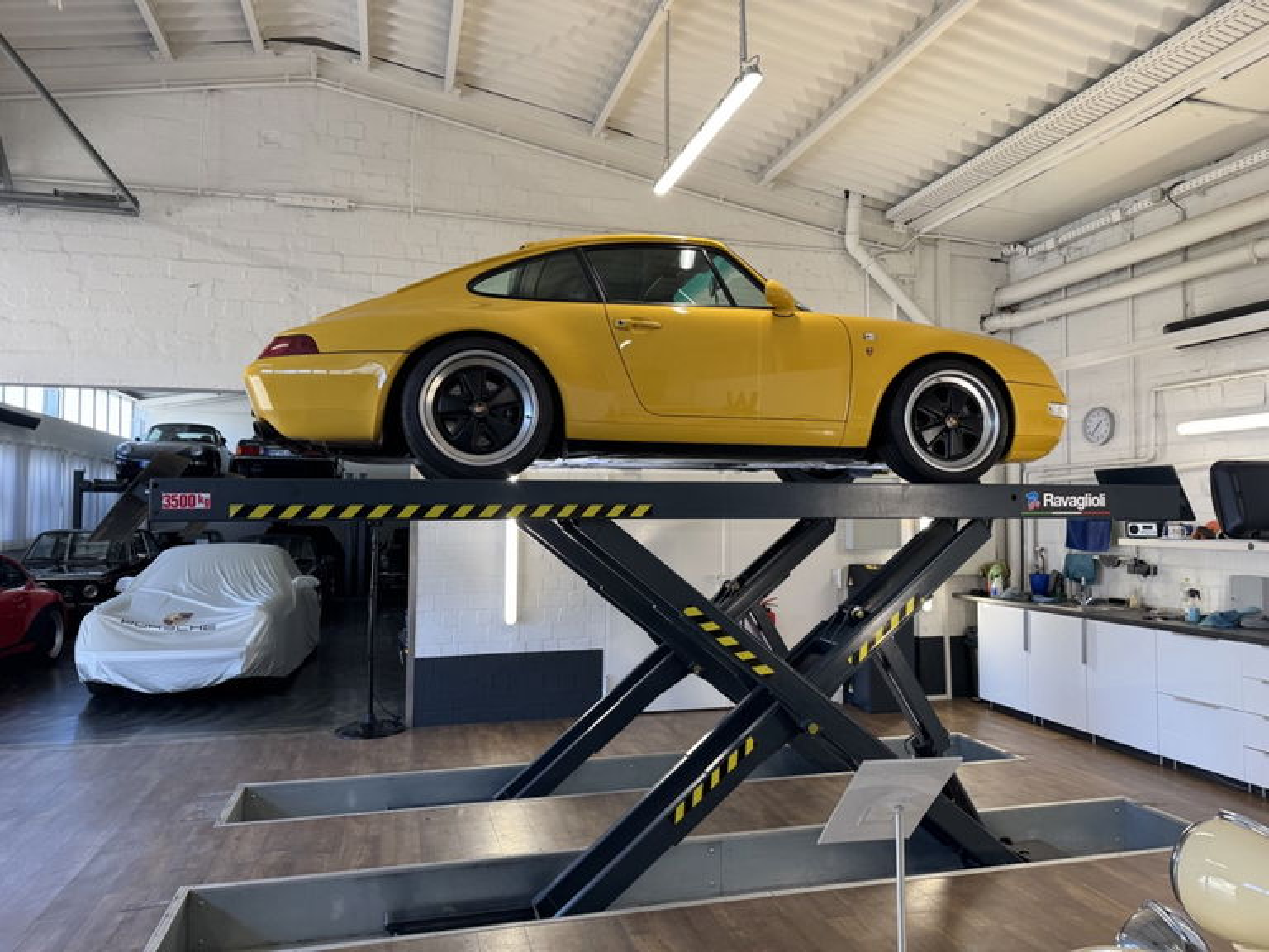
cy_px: 476
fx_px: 880
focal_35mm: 24
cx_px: 634
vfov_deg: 56.8
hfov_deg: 71.6
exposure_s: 1/100
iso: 80
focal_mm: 6.76
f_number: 1.78
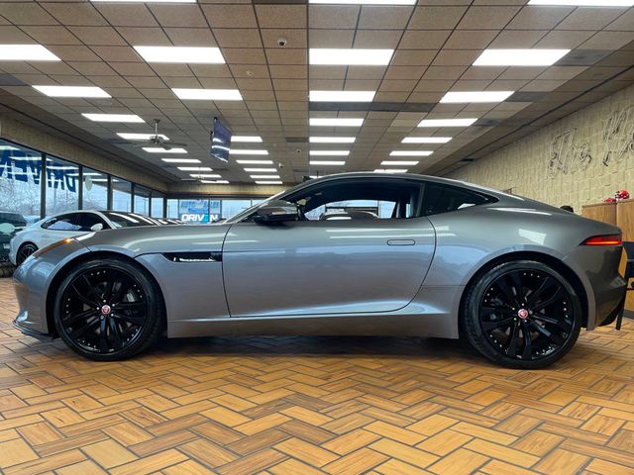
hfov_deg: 67.3
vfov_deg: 53.1
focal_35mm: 26
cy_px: 238
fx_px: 476
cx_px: 317
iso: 100
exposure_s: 1/120
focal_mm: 4.2
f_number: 1.6
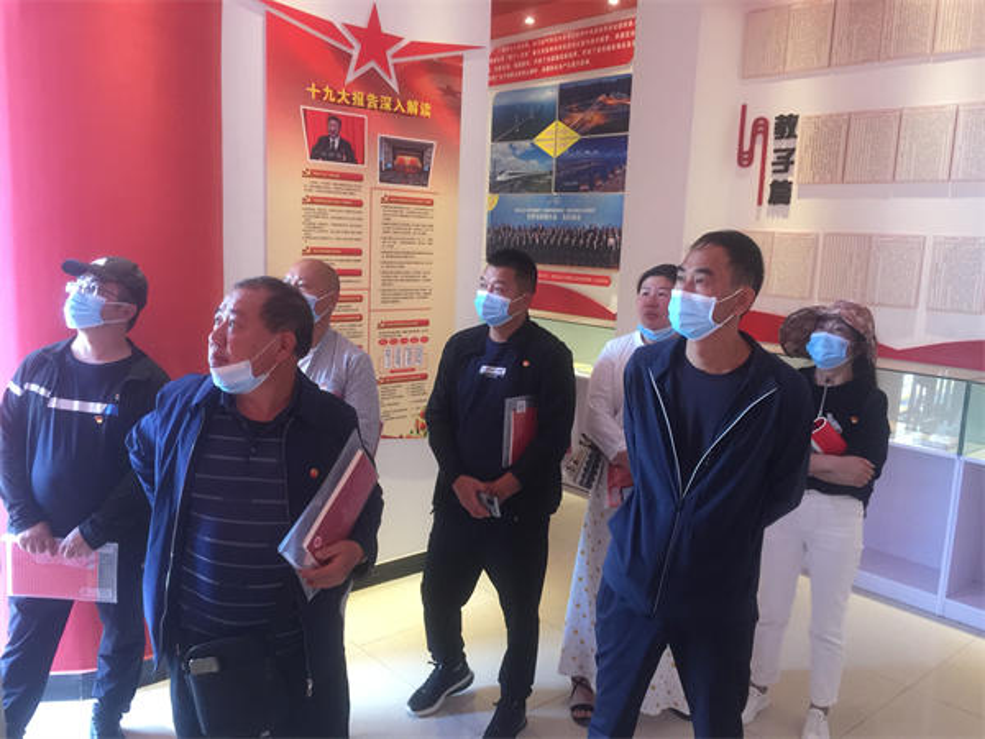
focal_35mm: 29
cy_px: 370
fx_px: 825
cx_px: 492
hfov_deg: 61.7
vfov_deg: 48.2
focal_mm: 4.15
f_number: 2.2
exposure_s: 1/17
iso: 125
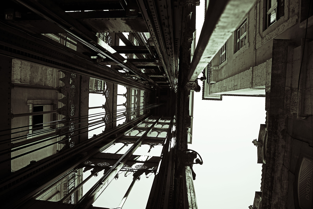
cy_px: 104
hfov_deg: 73.7
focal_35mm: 24
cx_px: 156
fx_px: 209
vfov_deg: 53.2
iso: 640
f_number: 5.6
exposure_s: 1/200
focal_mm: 24
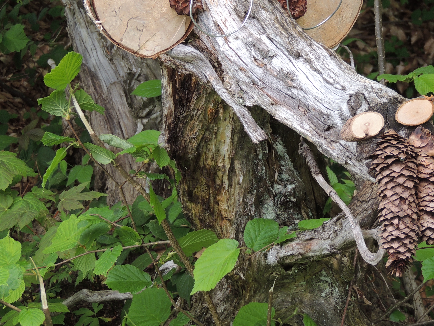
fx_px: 1755
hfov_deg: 14.1
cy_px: 72
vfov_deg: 10.6
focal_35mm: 140
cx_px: 263
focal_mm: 15.1
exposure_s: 1/100
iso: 100
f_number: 4
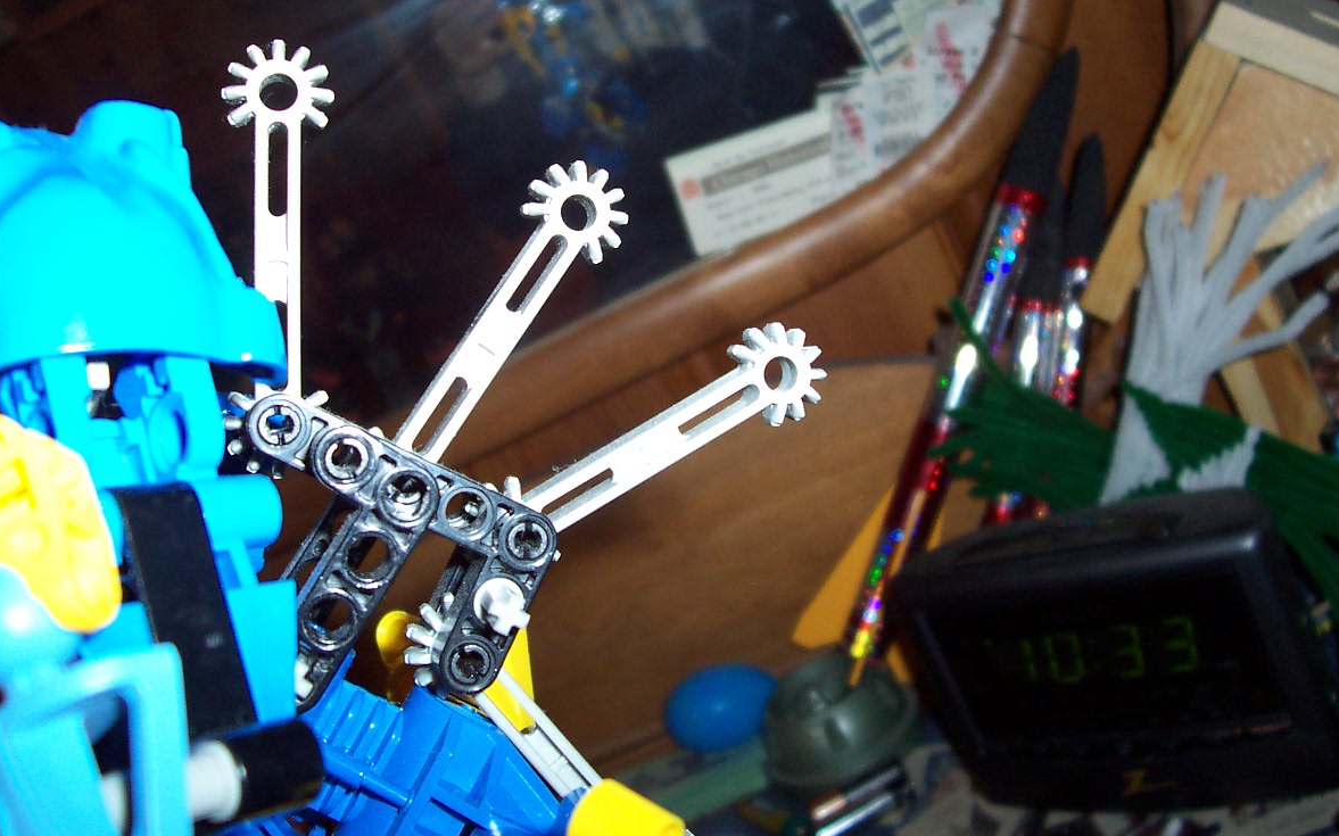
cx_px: 660
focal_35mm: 40
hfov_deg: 49.3
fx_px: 1459
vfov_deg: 31.9
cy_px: 329
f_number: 2.8
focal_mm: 5.6
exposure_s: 1/60
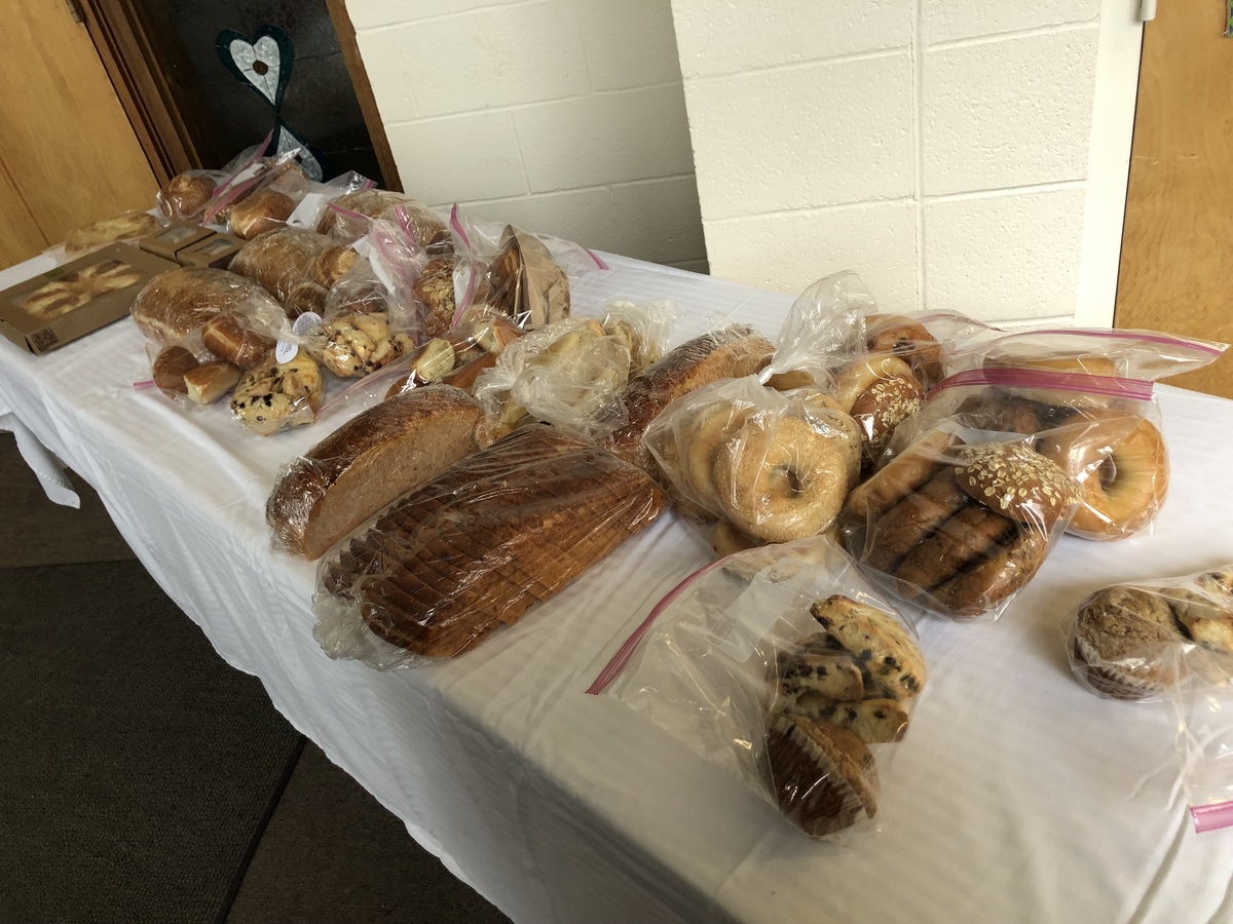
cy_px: 462
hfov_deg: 63.4
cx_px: 616
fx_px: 997
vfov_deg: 49.7
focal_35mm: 28
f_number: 1.8
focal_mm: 3.99
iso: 25
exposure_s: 1/30
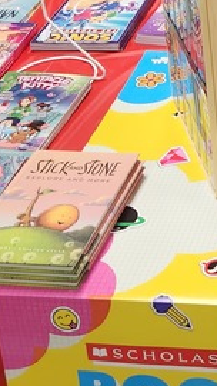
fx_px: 971
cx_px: 351
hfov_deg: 12.0
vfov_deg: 20.6
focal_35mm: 95
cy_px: -112
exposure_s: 1/120
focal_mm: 5.4
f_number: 1.8
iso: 125
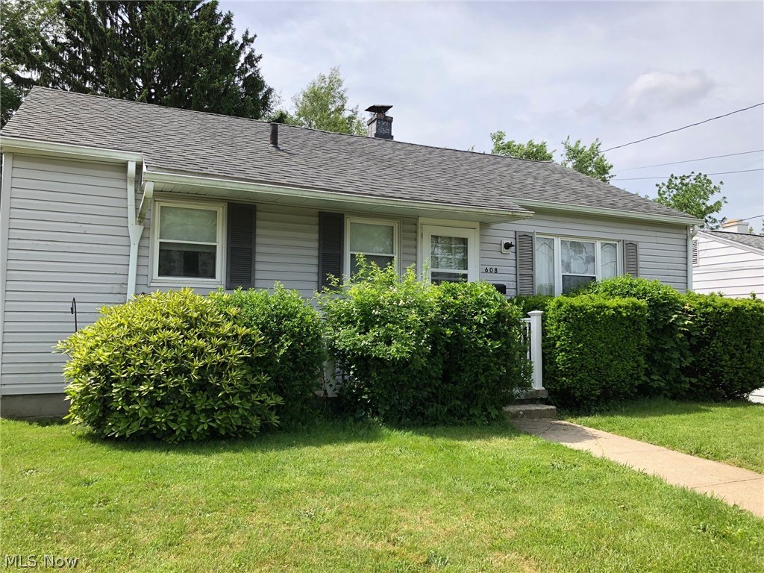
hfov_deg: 63.4
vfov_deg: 49.7
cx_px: 382
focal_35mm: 28
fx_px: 618
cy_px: 286
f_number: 1.8
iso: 20
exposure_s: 1/1499
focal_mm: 3.99
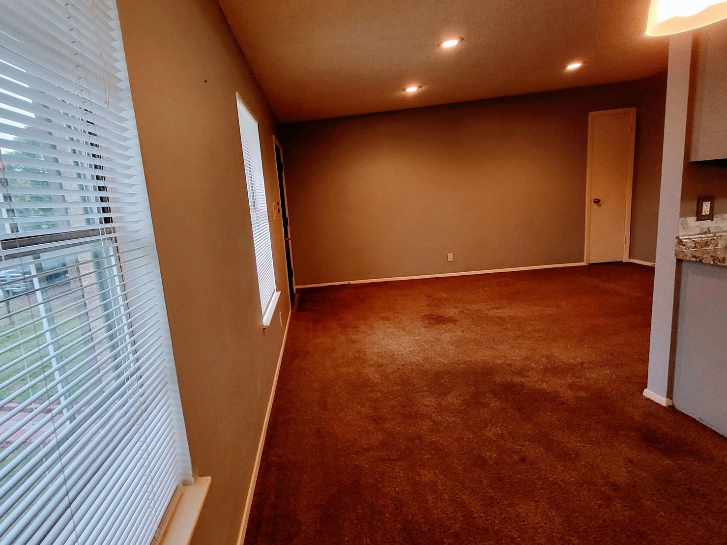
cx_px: 278
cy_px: 268
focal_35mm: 18
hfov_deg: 86.2
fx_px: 378
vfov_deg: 71.6
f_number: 2.2
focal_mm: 1.74
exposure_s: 1/60
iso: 250
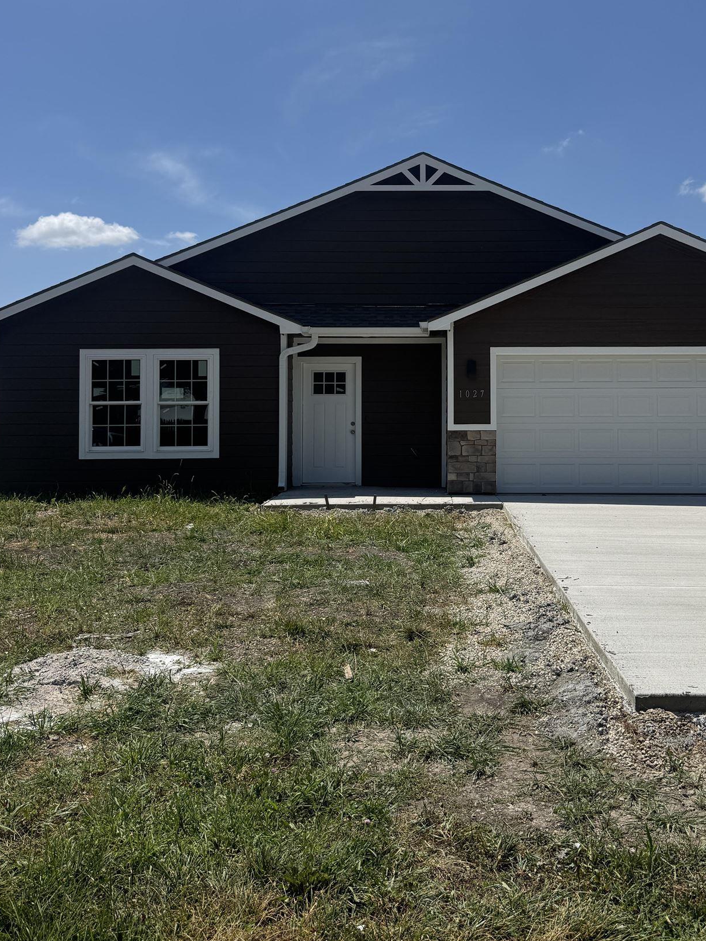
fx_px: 924
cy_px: 378
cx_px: 439
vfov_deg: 53.6
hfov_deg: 41.5
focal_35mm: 34
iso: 80
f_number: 1.78
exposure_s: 1/7937
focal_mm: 6.76
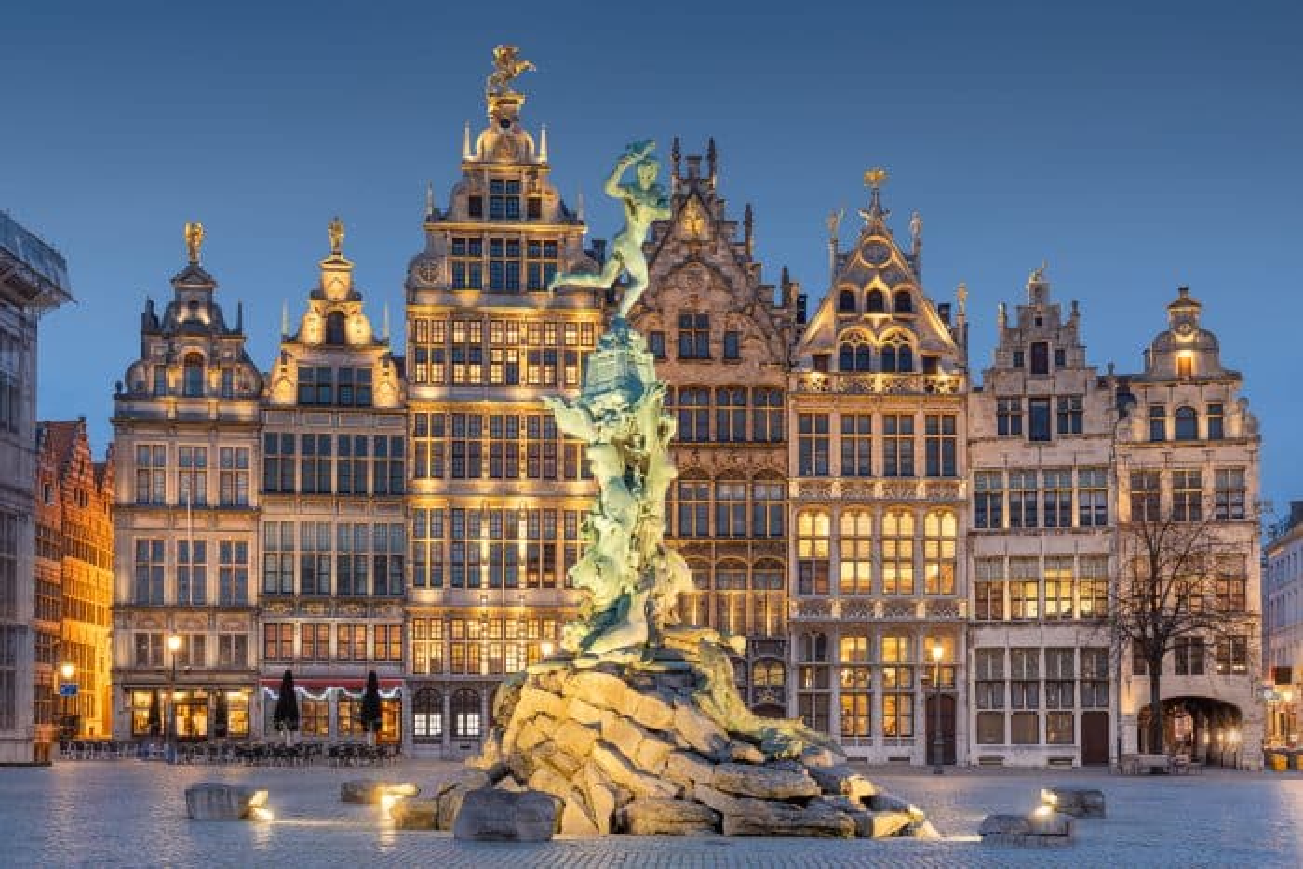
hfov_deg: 44.5
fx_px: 1593
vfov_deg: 30.5
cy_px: 434
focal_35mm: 44
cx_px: 652
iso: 64
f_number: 11
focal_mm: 44
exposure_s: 13
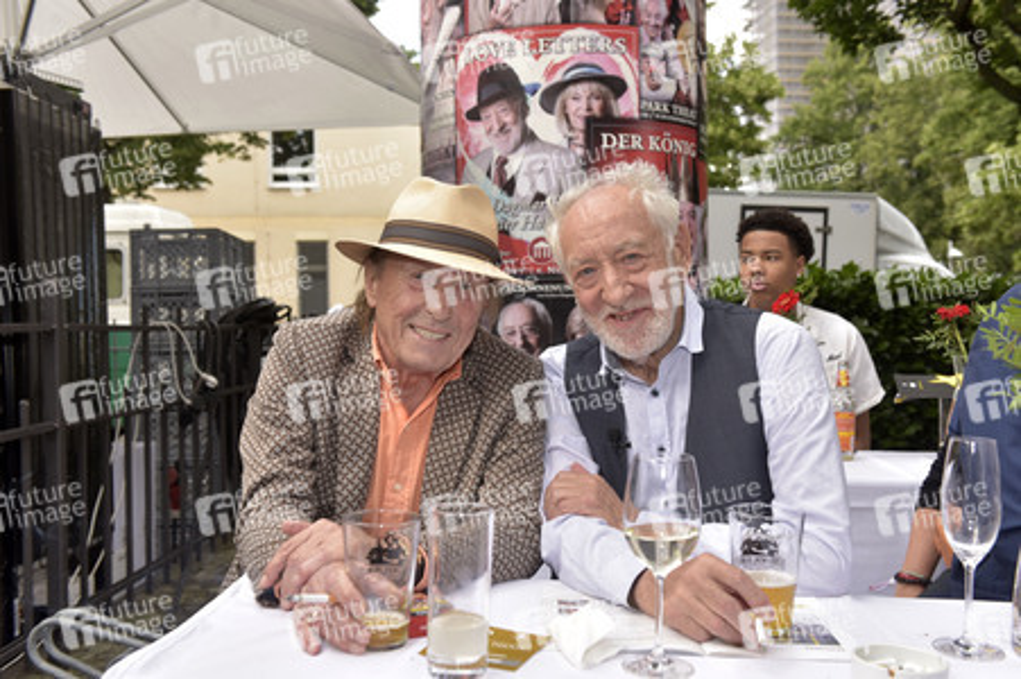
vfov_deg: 33.4
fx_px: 1134
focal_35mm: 40
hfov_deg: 48.5
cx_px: 510
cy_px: 340
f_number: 6.3
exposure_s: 1/160
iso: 400
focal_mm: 40
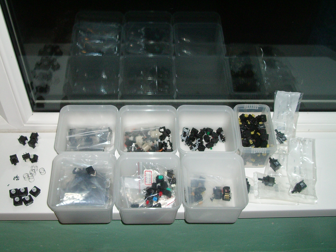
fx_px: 476
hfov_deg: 38.9
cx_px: 168
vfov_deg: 29.7
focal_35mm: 49
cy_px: 126
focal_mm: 8.2
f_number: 3.1
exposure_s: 1/60
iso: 200
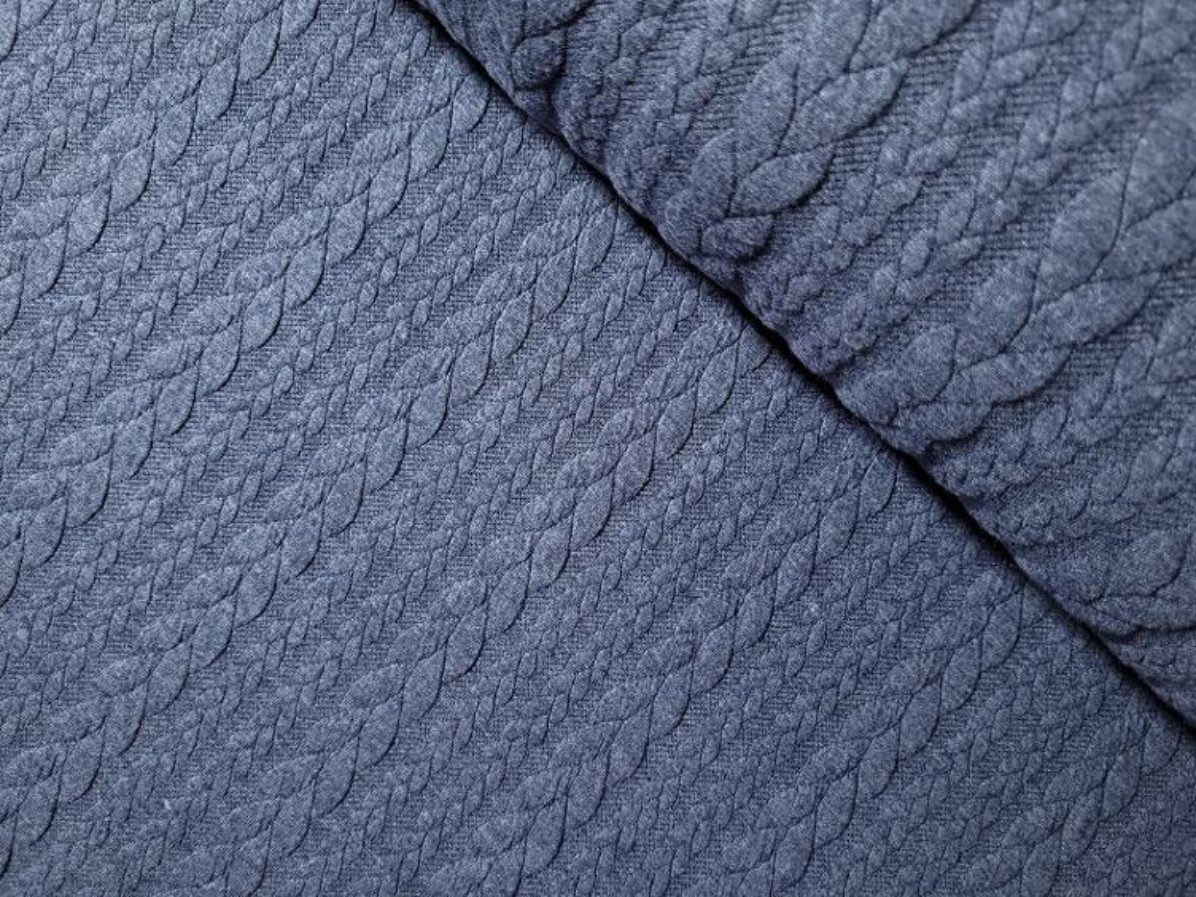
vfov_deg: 53.1
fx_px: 898
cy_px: 448
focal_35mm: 26
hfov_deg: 67.3
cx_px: 598
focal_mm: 5.4
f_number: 1.8
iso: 80
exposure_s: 1/50
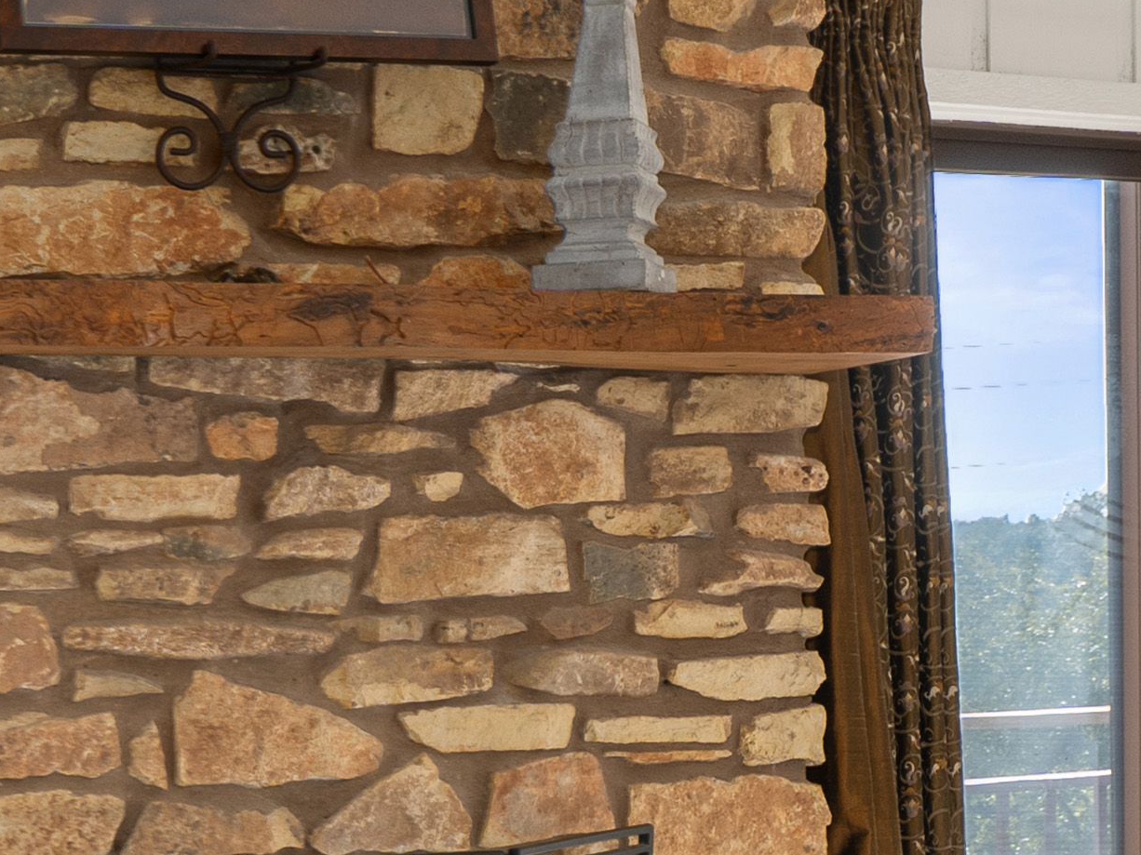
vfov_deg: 18.3
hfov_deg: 23.7
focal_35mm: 80
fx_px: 2636
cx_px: 91
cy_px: 616
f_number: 7.1
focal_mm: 17
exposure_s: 1/40
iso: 320
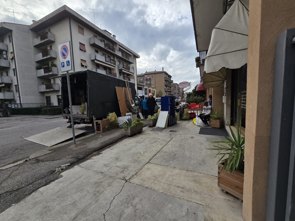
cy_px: 110
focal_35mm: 13
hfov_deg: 106.2
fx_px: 111
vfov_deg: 89.9
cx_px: 148
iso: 50
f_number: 2.2
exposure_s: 1/1418
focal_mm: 2.2
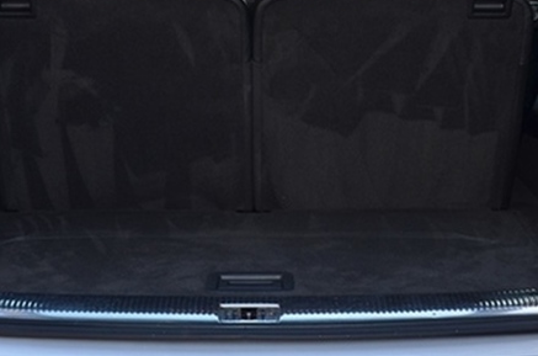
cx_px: 255
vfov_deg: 17.2
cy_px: 177
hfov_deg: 25.7
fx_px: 1178
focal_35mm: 79
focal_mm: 18
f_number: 3.5
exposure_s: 1/200
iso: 140
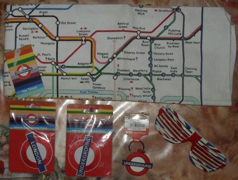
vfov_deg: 40.8
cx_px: 119
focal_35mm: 35
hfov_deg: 52.5
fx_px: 241
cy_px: 90
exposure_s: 1/45
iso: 100
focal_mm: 6.3
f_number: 8.4
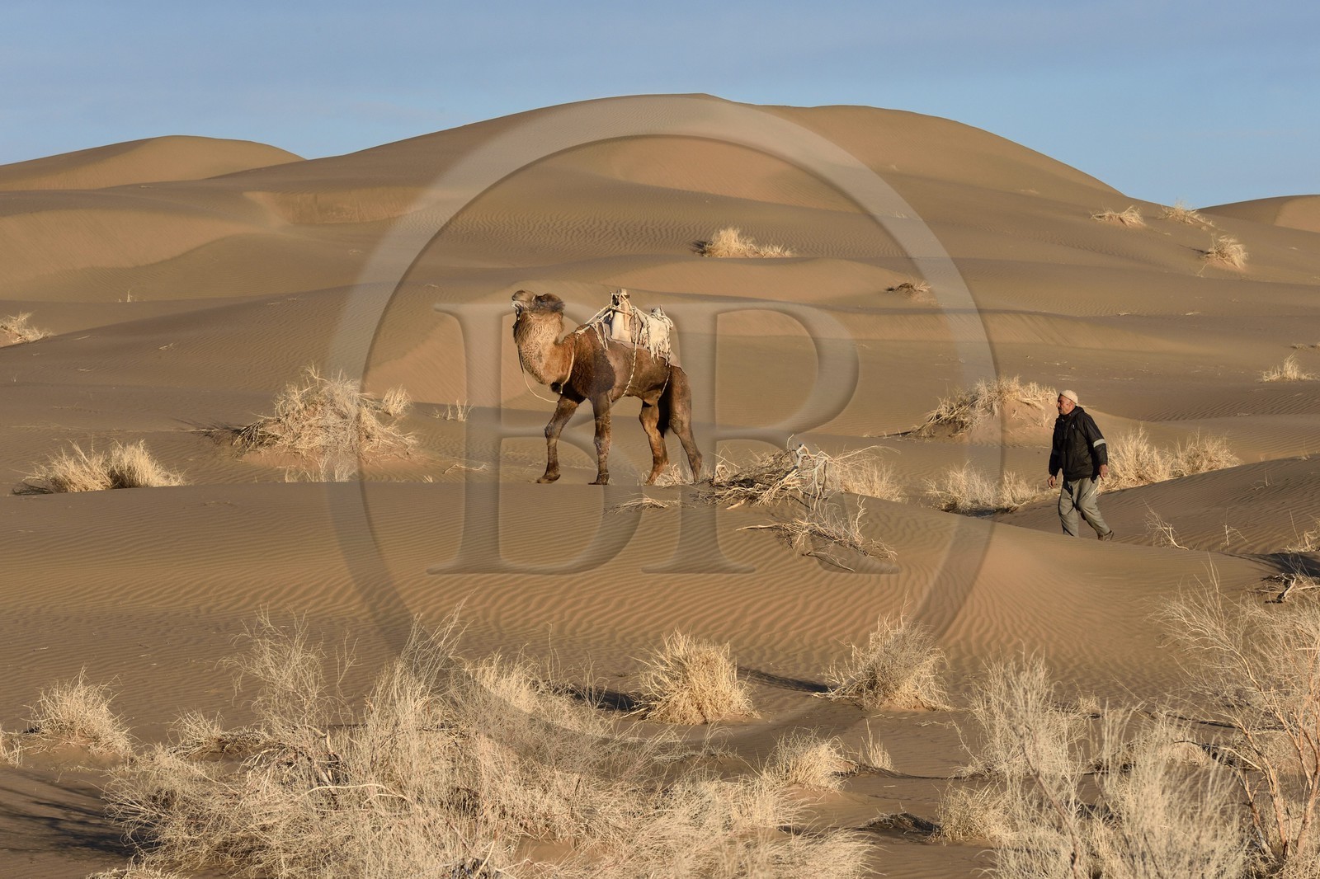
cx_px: 660
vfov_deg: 6.9
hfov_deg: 10.3
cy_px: 440
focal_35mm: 200
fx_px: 7331
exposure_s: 1/200
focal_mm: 200
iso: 400
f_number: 16
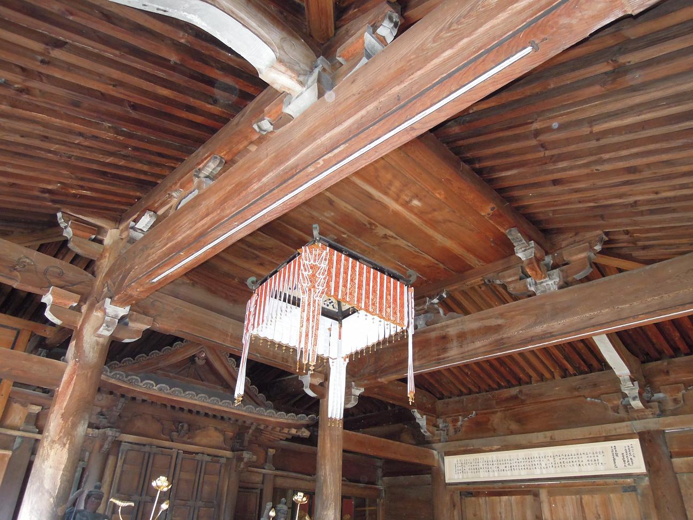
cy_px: 260
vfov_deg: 56.8
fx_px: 480
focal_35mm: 24
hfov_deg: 71.6
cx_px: 346
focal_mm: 4.3
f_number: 2.8
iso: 500
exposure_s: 1/30
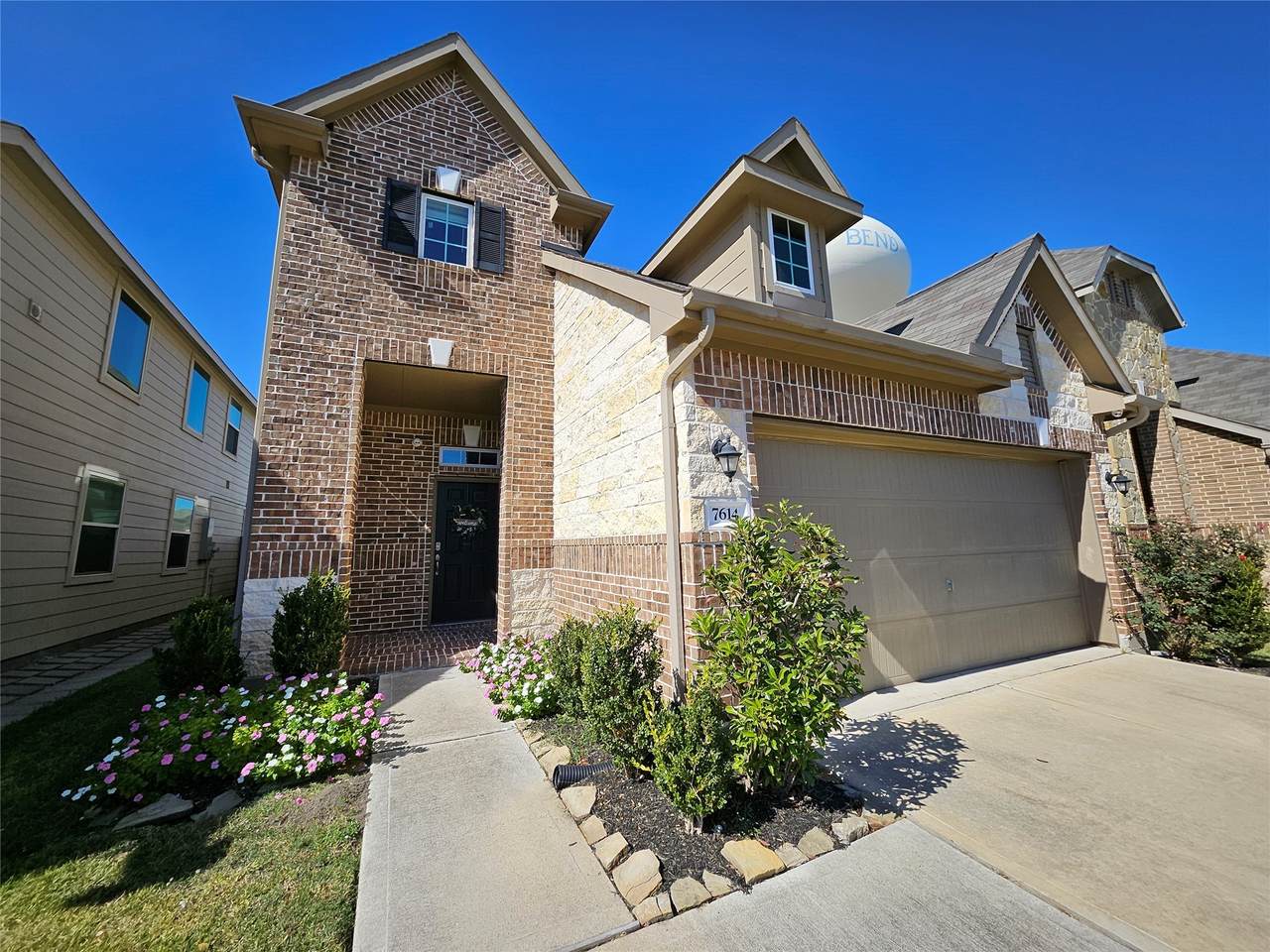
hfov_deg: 106.2
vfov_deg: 89.9
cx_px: 635
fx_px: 477
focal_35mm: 13
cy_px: 476
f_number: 2.2
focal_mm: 1.74
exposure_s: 1/1369
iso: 32
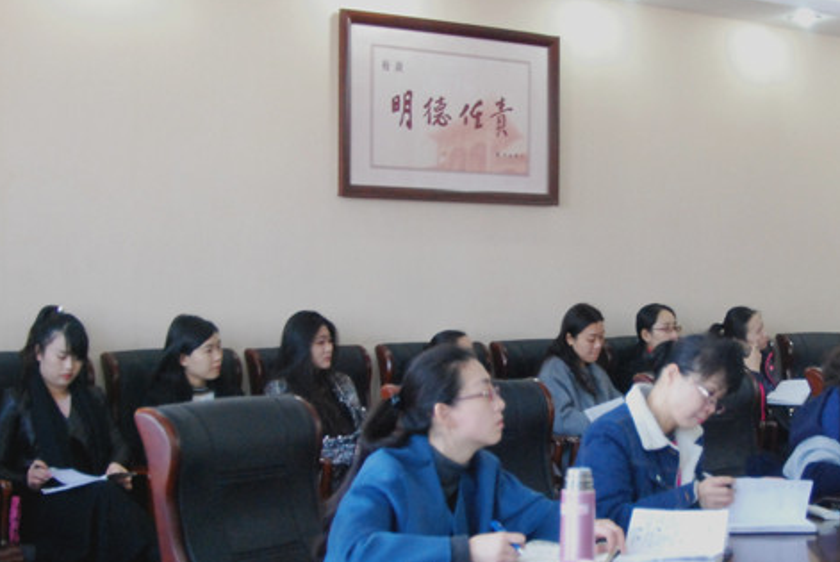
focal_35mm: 65
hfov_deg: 30.6
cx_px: 581
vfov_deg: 20.9
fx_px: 1518
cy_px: 354
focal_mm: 24
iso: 1600
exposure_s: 1/60
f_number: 4
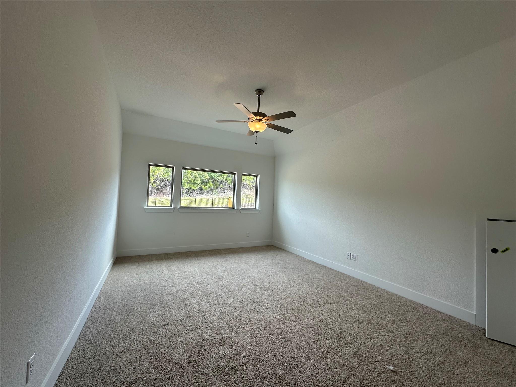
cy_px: 194
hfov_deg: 102.1
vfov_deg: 85.7
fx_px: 209
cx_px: 258
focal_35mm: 14
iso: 50
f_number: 2.2
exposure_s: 1/120
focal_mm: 2.22
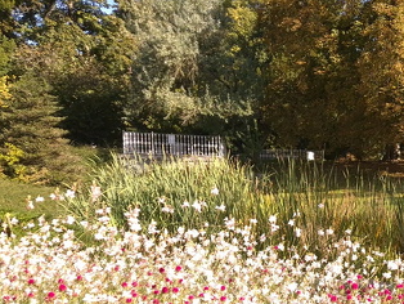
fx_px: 677
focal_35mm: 58
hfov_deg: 30.3
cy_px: 261
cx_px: 427
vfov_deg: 24.7
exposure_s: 1/3000
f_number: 1.8
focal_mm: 5.4
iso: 250
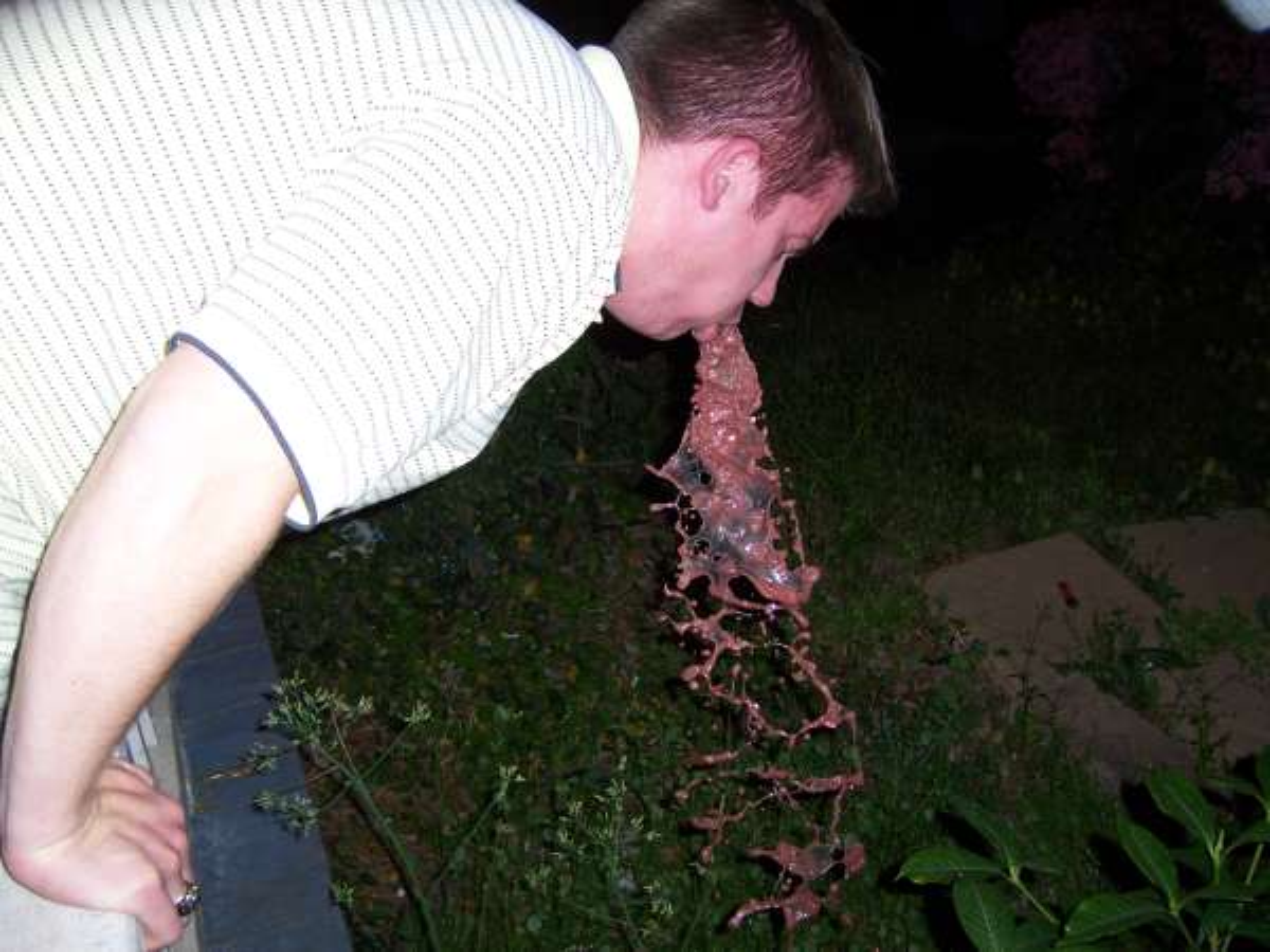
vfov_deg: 39.7
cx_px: 635
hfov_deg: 51.4
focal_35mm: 36
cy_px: 476
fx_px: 1321
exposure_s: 1/60
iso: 80
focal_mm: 6.2
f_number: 2.8
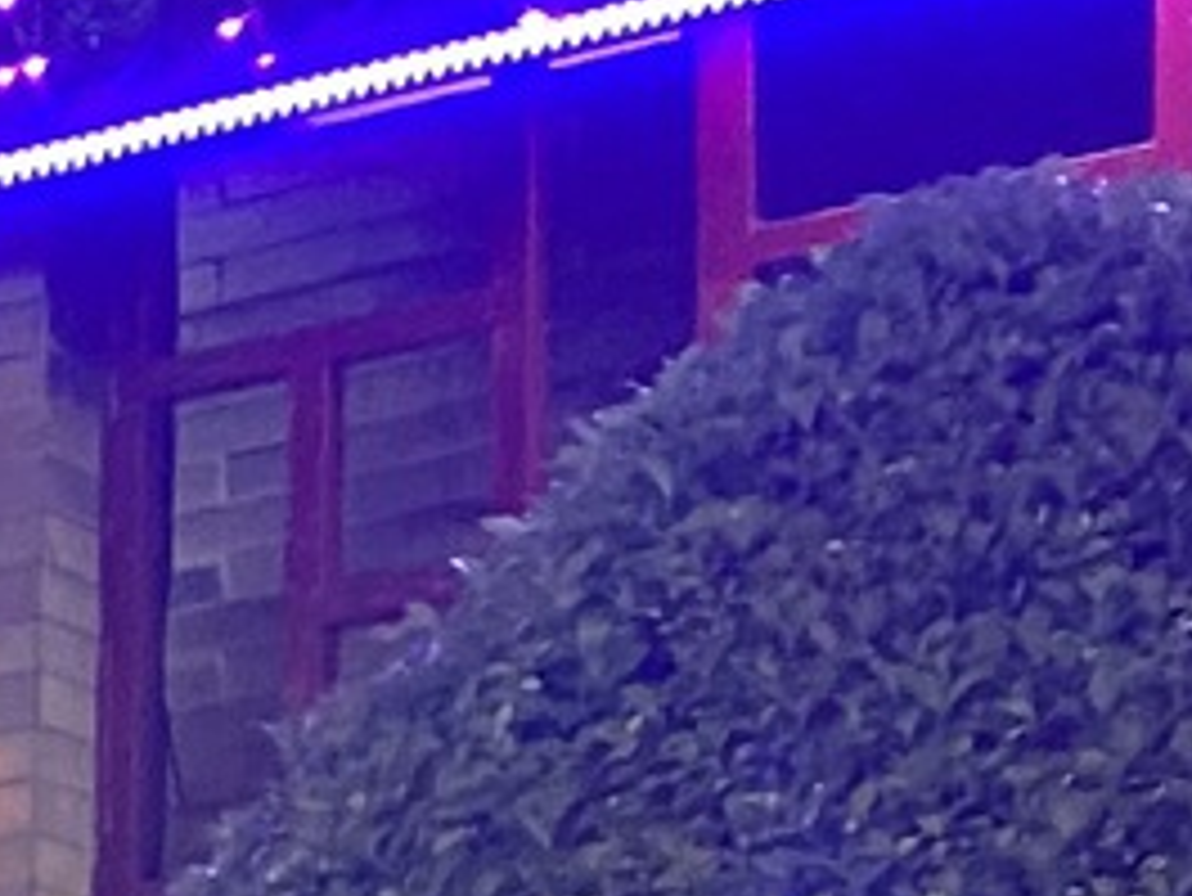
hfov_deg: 7.6
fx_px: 6752
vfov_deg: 6.9
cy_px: 2539
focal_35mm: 196
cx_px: -3297
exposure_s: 1/50
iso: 400
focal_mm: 4.25
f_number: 1.8
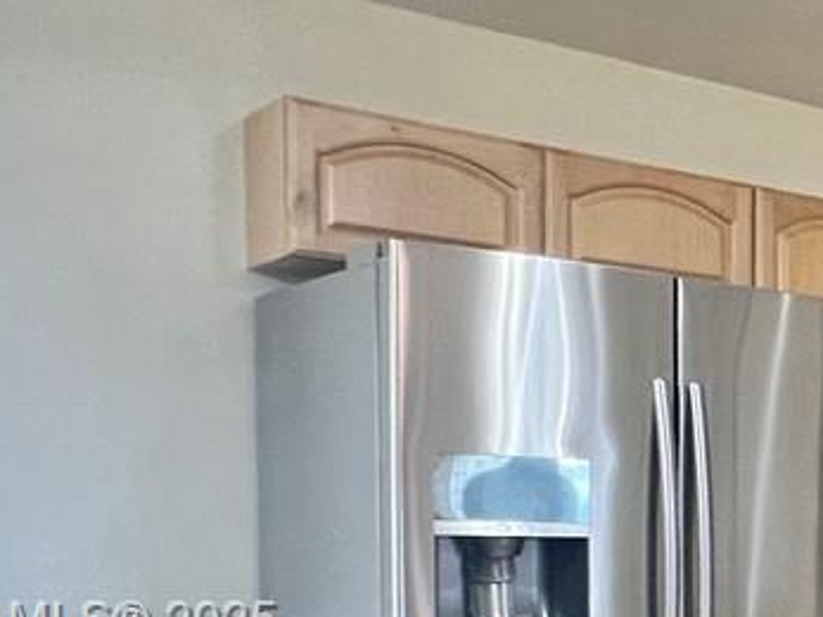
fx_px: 1426
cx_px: 1416
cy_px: 624
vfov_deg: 23.3
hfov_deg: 22.2
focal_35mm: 60
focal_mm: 1.57
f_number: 1.8
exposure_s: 1/60
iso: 200
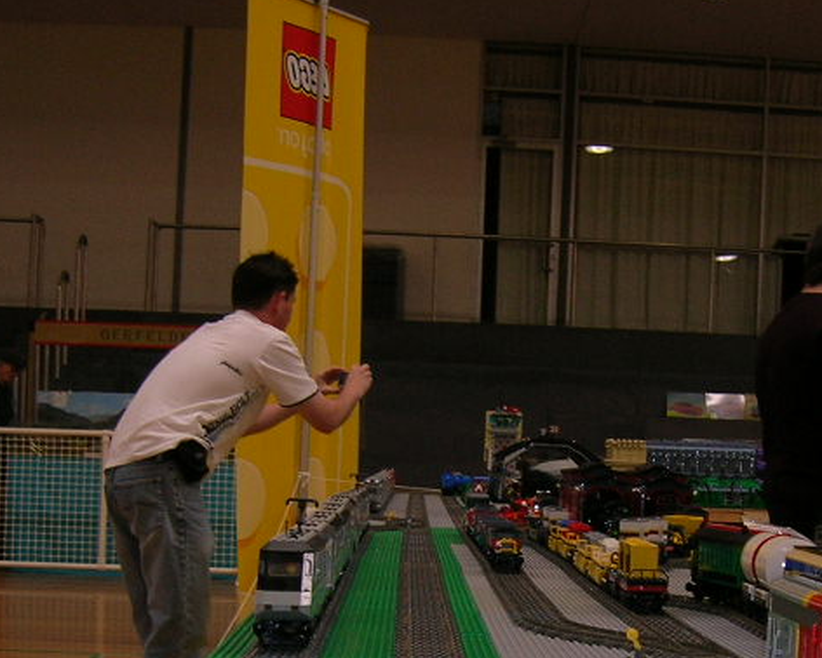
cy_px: 548
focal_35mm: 72
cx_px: 563
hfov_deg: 26.2
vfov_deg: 21.0
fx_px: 1752
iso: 50
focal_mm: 5.7
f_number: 2.9
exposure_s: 1/60.1
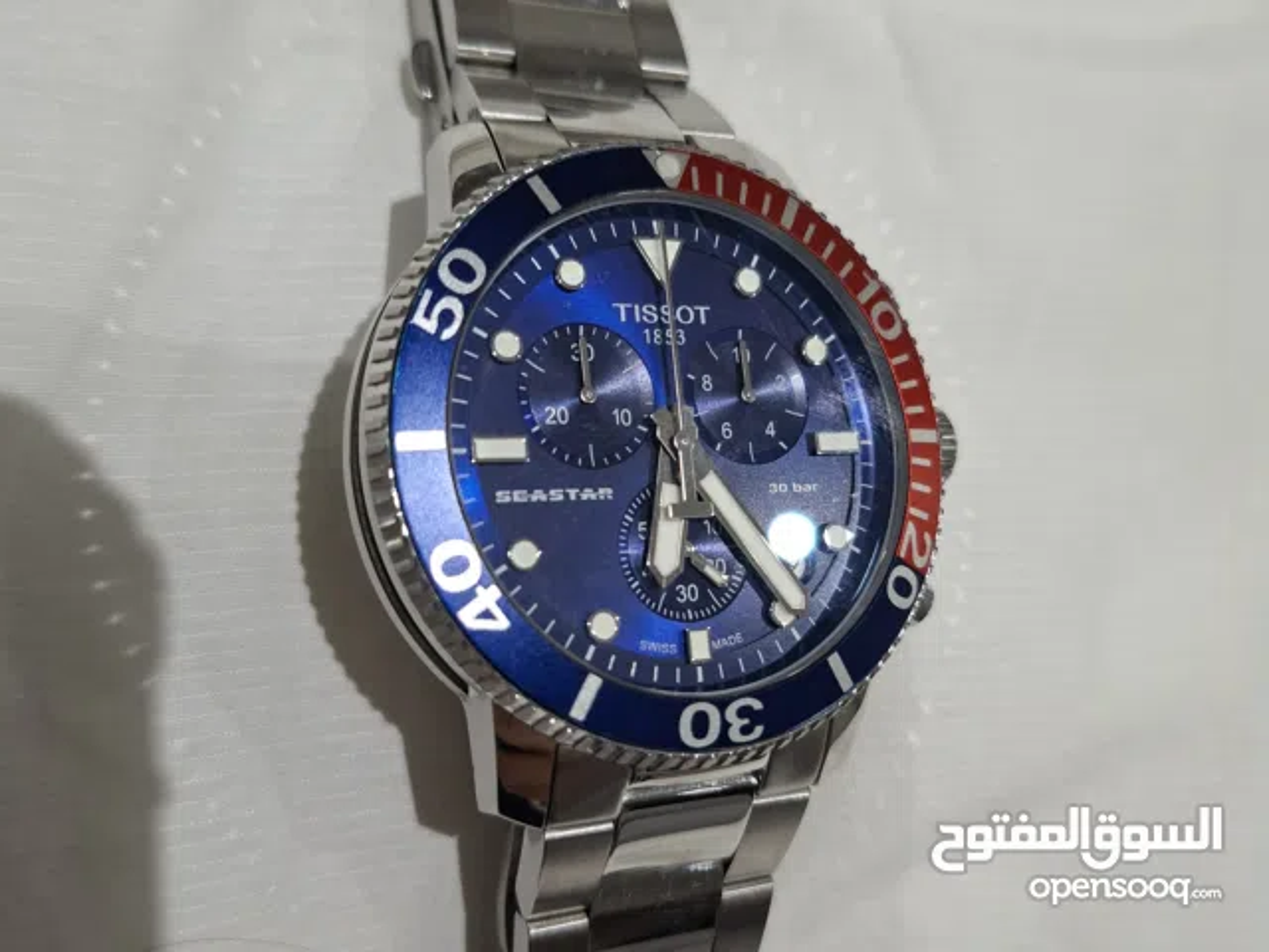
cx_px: 634
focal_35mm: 23
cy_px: 476
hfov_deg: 73.9
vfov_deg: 58.9
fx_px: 843
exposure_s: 1/120
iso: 200
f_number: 1.8
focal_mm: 5.54
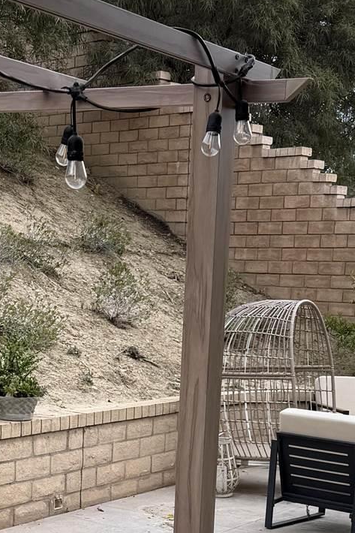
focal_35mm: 81
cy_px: 509
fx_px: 1199
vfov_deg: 24.2
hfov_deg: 16.8
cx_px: 151
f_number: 1.78
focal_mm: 6.76
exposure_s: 1/1337
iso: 80
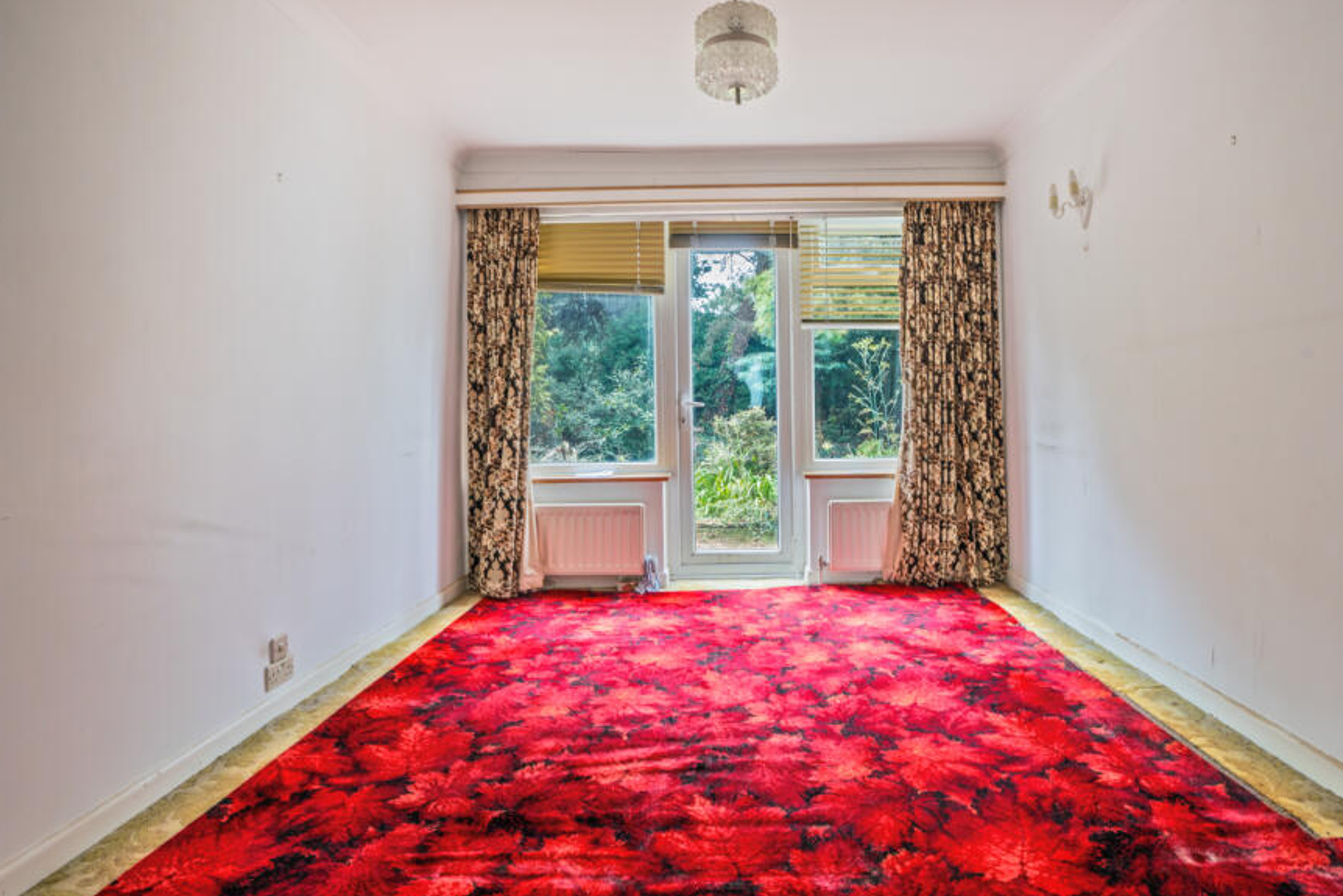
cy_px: 429
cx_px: 753
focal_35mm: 19
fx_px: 709
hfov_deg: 86.5
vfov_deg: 64.6
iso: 200
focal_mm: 16
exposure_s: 1.6
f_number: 11
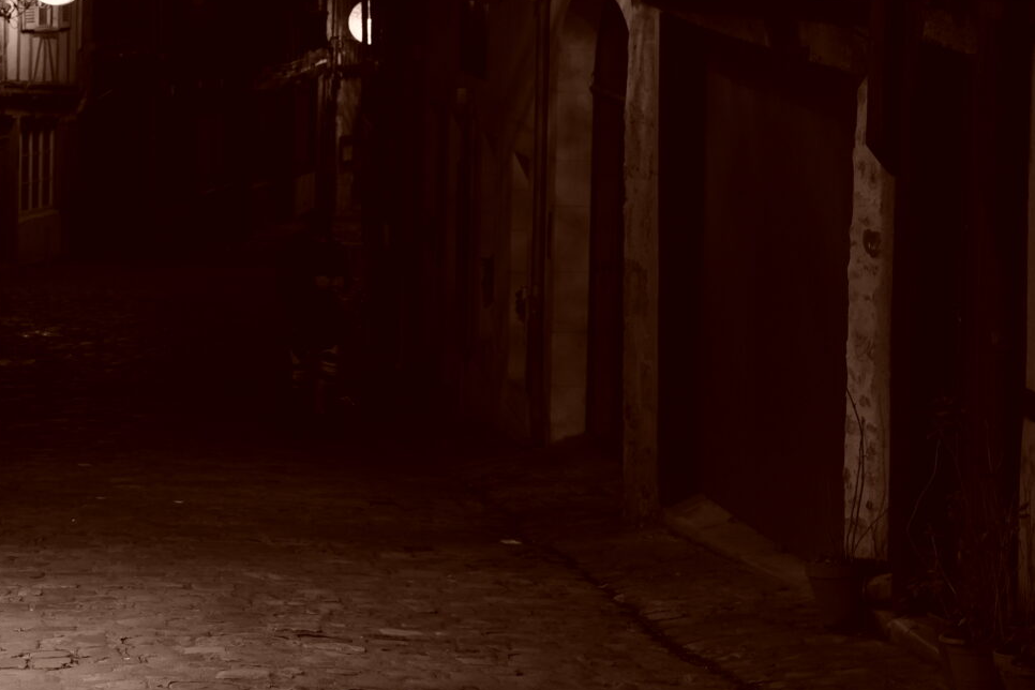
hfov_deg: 18.9
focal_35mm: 106
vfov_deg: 12.8
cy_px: 119
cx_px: 52
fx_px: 3047
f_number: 4.5
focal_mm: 40
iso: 1250
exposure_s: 1/25
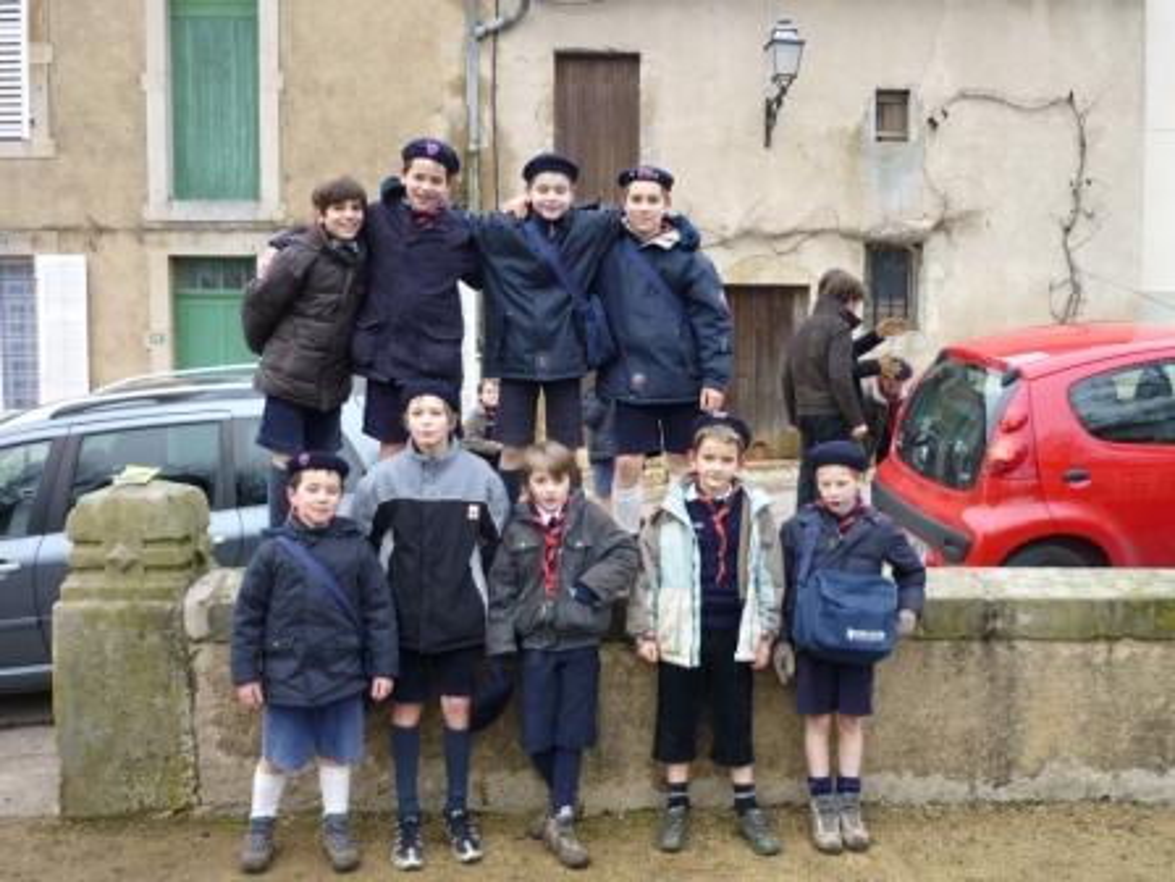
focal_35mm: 33
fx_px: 1120
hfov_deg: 55.4
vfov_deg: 42.9
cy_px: 441
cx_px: 588
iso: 80
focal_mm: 5.5
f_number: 2.8
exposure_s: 1/50
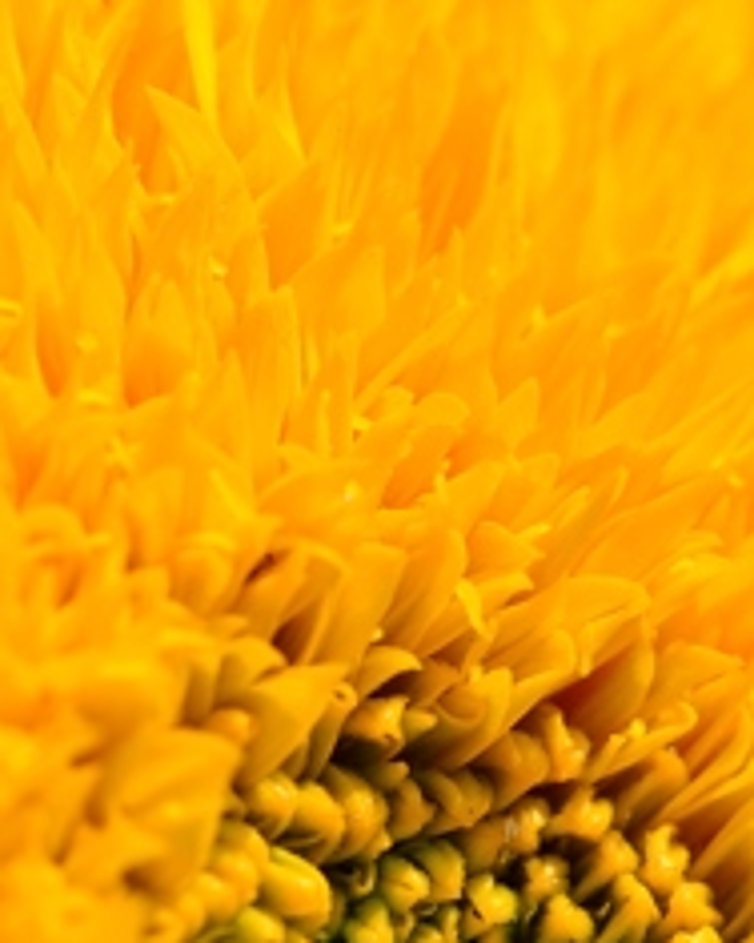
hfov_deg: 3.6
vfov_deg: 4.5
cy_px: 347
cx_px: -505
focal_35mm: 429
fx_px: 11967
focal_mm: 105
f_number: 8
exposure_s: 1/400
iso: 100
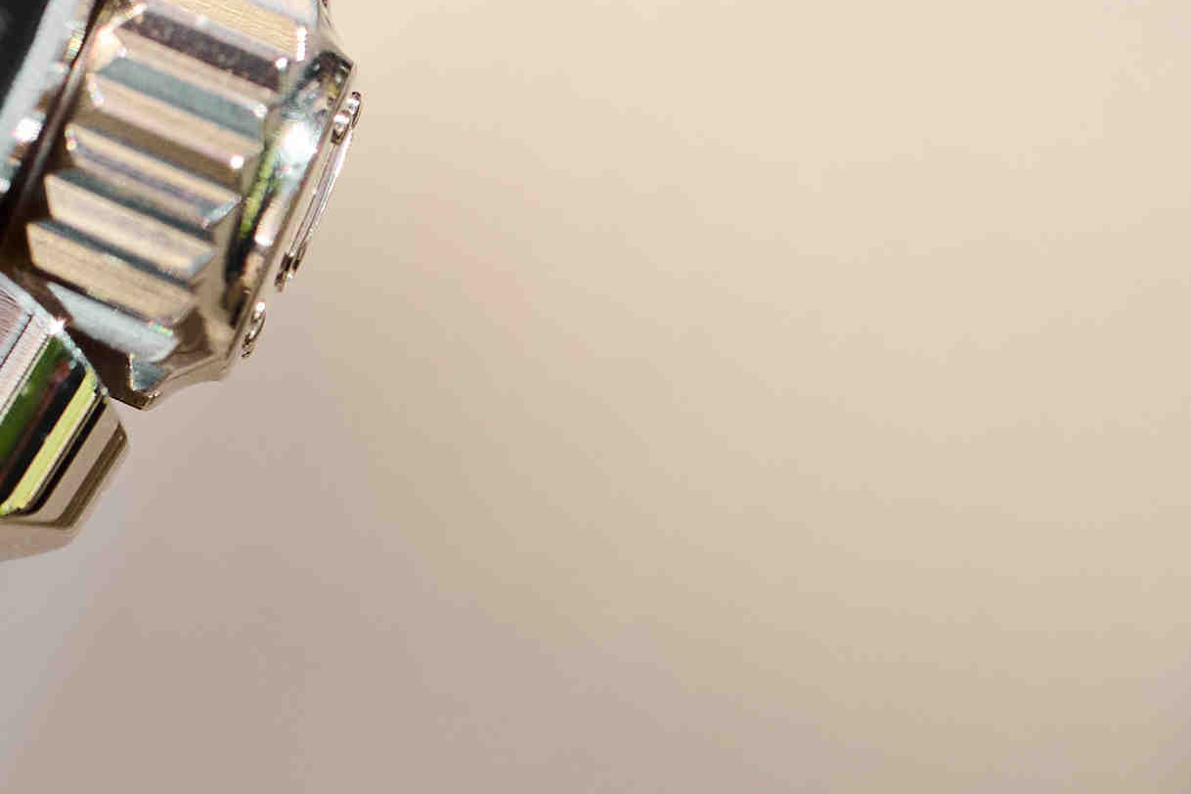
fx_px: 23223
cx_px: -1214
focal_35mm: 702
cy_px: -267
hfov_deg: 2.9
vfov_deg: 2.0
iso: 400
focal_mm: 105
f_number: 5.6
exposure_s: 1/320
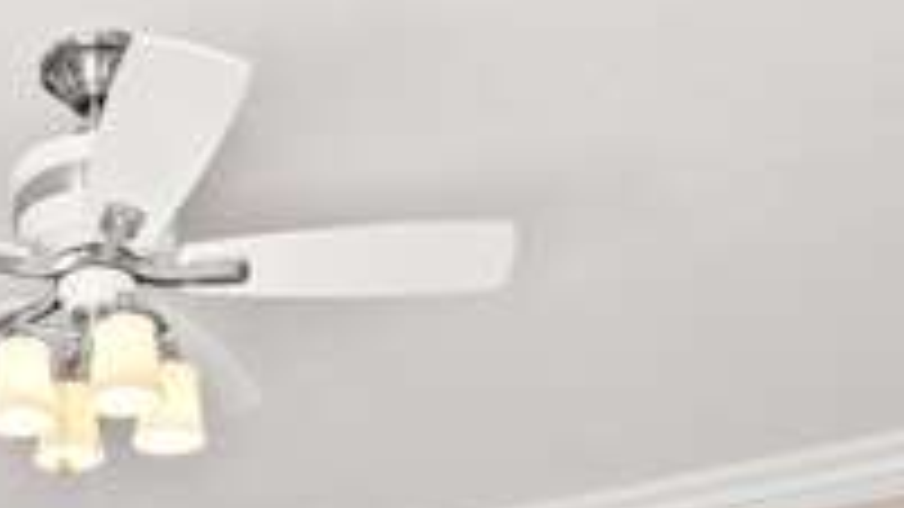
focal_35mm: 60
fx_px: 1438
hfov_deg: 32.3
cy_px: 962
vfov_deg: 16.3
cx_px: 9
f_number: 8
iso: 800
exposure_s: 1/10
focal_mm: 10
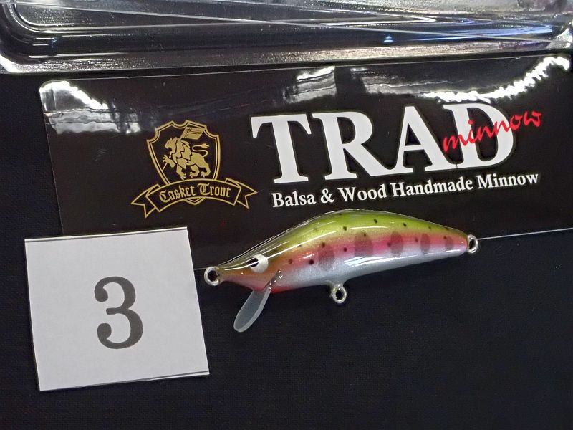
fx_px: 1225
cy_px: 215
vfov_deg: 19.9
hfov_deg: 26.3
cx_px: 286
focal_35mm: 74
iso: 1600
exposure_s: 1/40
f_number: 5.6
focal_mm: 13.47
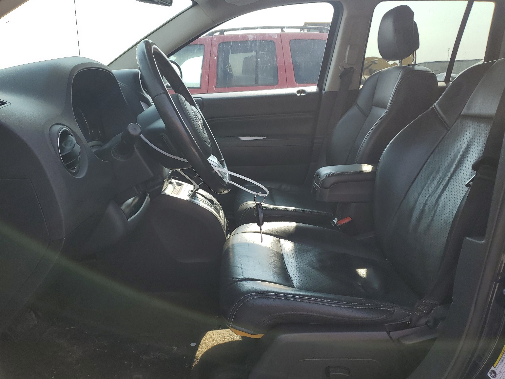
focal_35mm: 27
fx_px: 394
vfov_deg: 51.4
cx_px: 257
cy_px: 189
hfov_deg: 65.3
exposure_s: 1/1111
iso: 50
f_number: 1.5
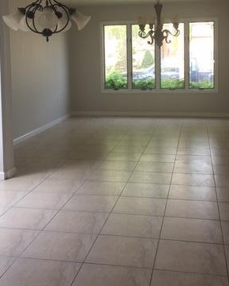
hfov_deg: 30.3
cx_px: 103
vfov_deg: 36.8
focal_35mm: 50
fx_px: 423
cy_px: 88
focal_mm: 4.15
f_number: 2.2
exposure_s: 1/40
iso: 25
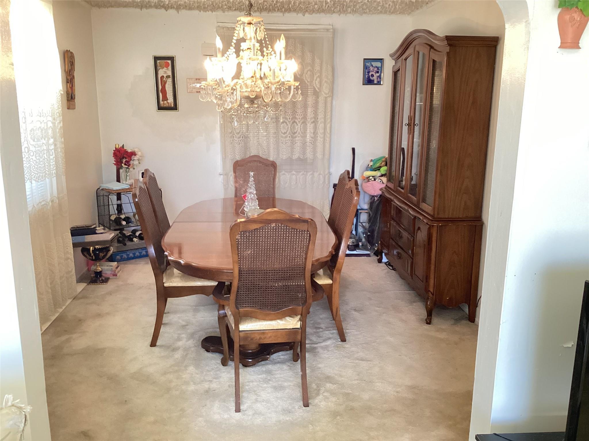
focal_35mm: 31
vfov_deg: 45.4
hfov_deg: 58.4
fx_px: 527
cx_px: 294
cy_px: 220
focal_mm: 3.3
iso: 250
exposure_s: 1/60
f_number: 2.4
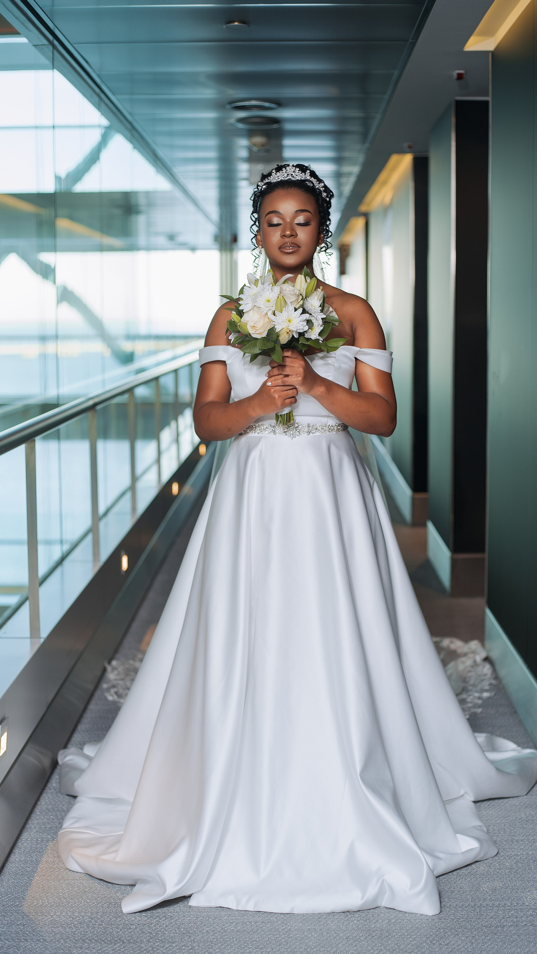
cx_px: 300
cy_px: 482
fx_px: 1341
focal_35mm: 53
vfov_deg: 39.2
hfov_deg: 22.6
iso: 250
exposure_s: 1/100
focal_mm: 50
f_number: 2.8
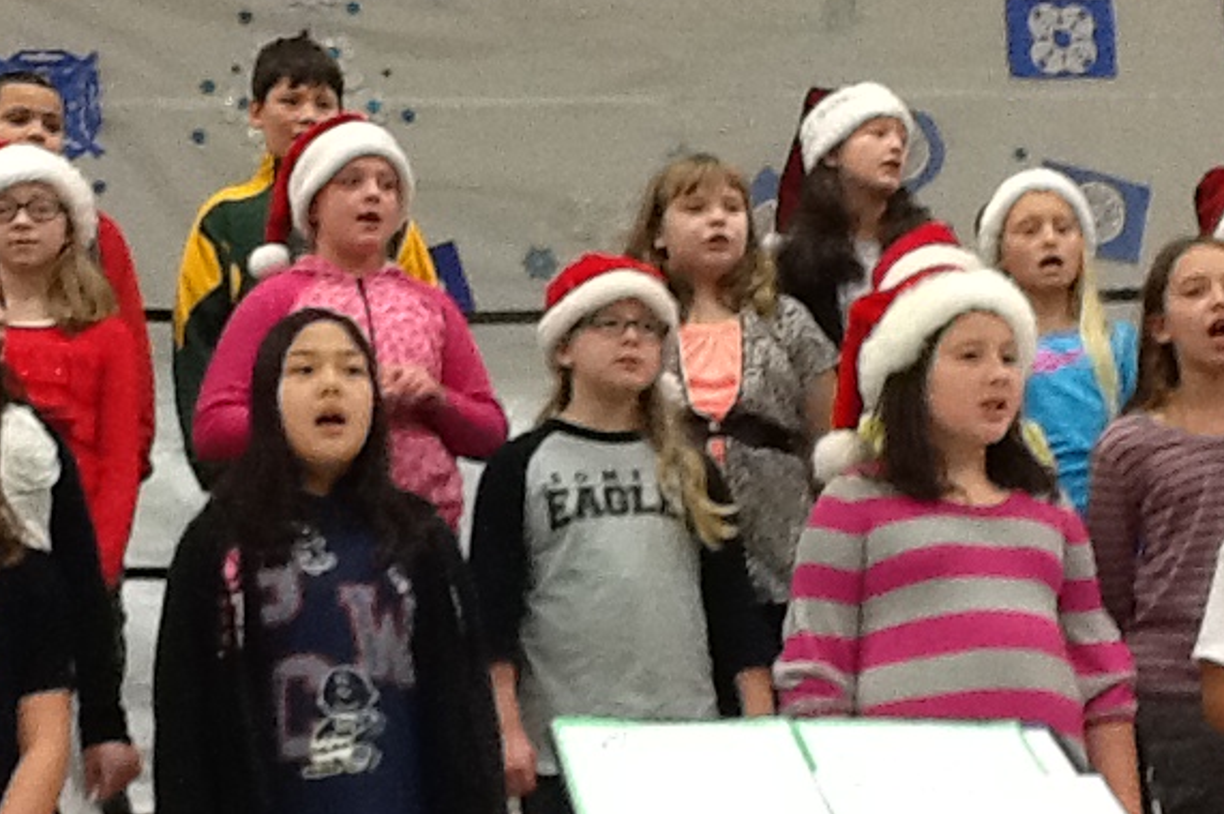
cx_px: 489
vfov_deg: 17.7
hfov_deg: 26.3
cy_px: 396
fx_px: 2616
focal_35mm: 77
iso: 160
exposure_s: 1/30
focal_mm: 2.03
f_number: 2.4
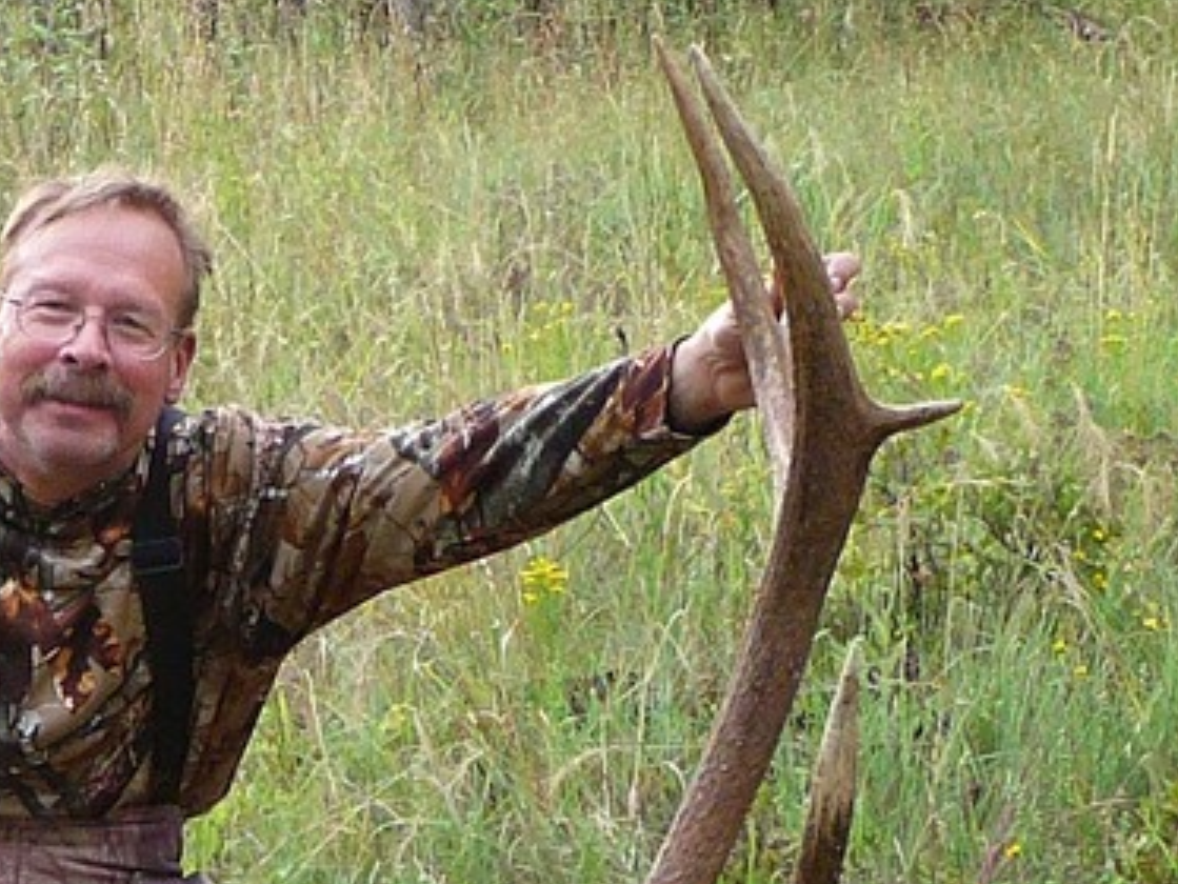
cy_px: 742
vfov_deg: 8.5
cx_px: 77
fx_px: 5957
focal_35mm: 175
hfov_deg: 11.2
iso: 200
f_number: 4
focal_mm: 7.1
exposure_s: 1/30
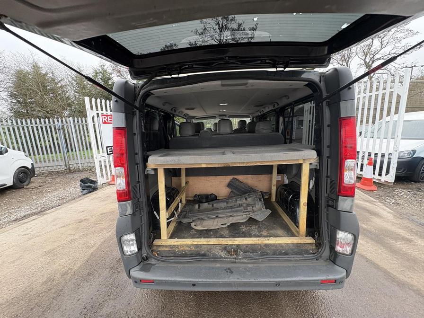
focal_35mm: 14
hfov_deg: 102.1
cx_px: 212
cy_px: 159
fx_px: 171
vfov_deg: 85.7
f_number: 2.2
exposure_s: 1/68
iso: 250
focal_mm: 2.22
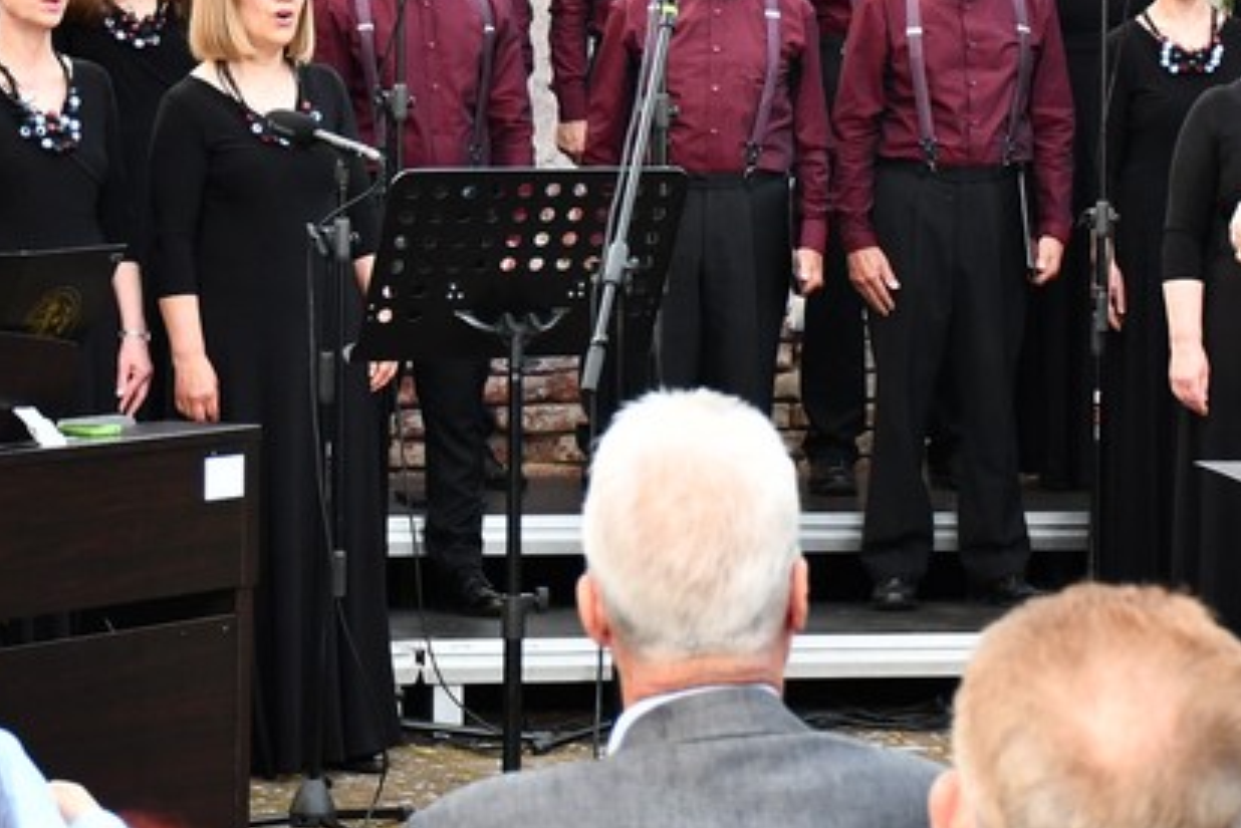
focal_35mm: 149
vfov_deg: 9.2
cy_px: 56
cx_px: 735
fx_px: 5138
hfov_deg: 13.8
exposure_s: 1/125
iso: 800
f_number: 4.5
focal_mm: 40
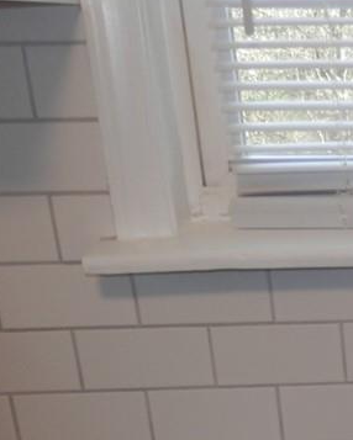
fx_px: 913
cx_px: 564
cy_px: 362
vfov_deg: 26.5
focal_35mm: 70
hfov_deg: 18.7
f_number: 3
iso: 100
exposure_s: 1/30
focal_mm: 4.5
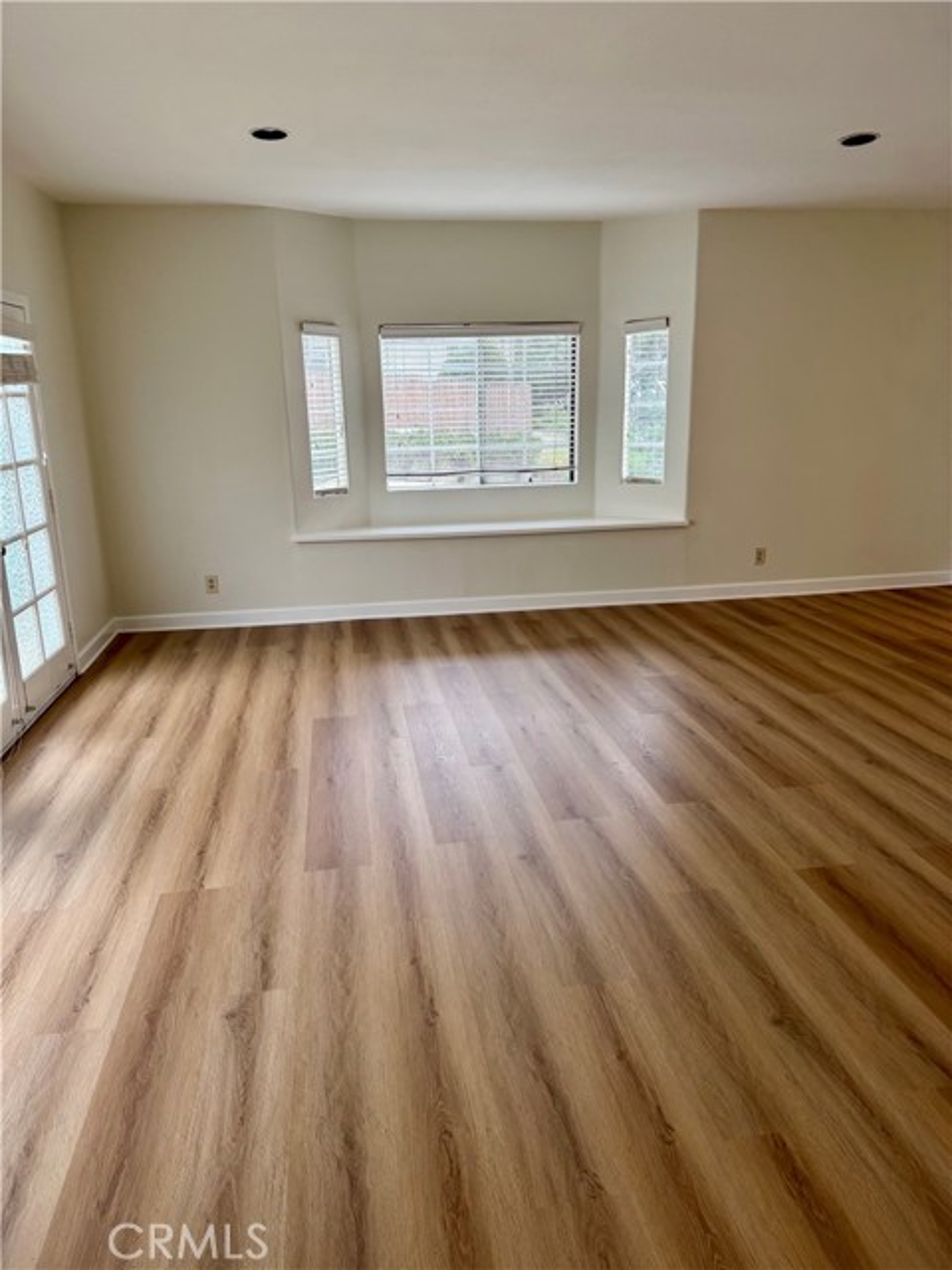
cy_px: 635
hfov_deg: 56.8
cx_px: 476
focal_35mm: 24
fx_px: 880
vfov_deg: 71.6
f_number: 1.78
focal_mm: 6.76
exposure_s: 1/120
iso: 125
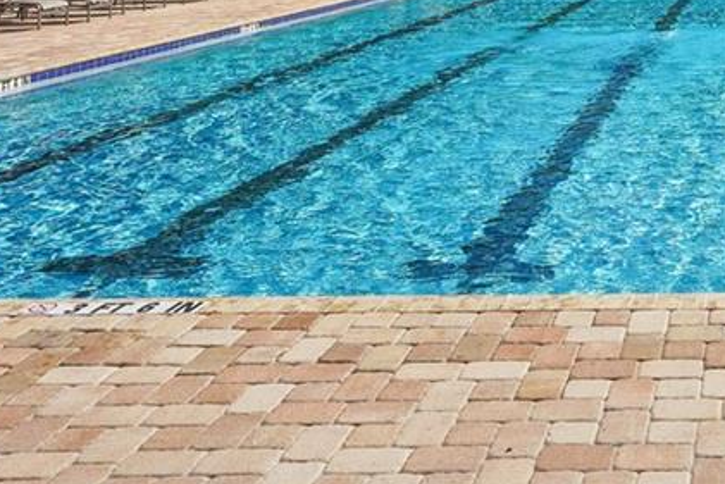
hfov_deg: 31.4
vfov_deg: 21.7
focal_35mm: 57
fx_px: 1156
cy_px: -112
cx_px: 775
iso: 250
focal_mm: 15.1
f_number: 9
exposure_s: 1/800
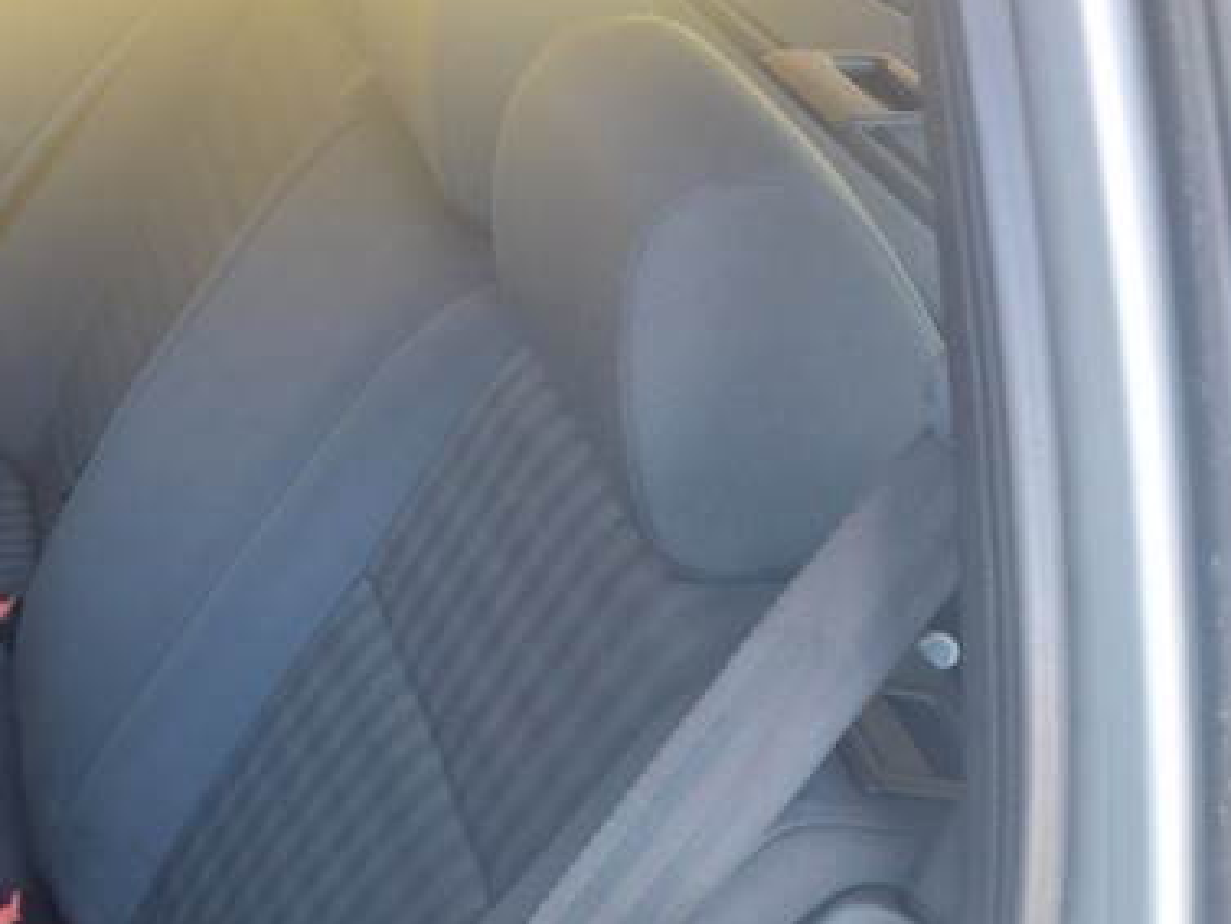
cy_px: 735
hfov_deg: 32.9
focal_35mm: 53
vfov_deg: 27.0
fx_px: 1885
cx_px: -26
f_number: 1.8
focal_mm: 5.23
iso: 200
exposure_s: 1/50
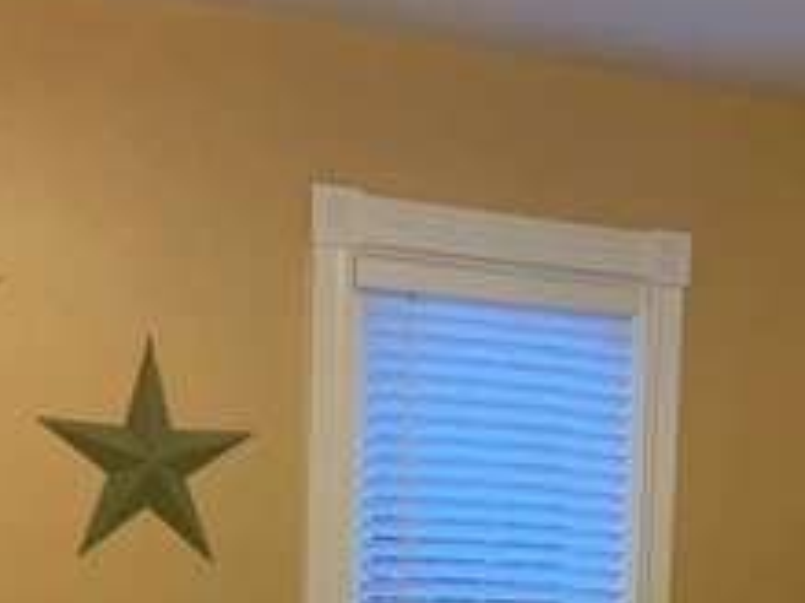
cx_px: 417
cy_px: 728
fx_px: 1883
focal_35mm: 81
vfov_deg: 17.3
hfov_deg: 24.1
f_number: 1.8
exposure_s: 1/30
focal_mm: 4.25
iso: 500
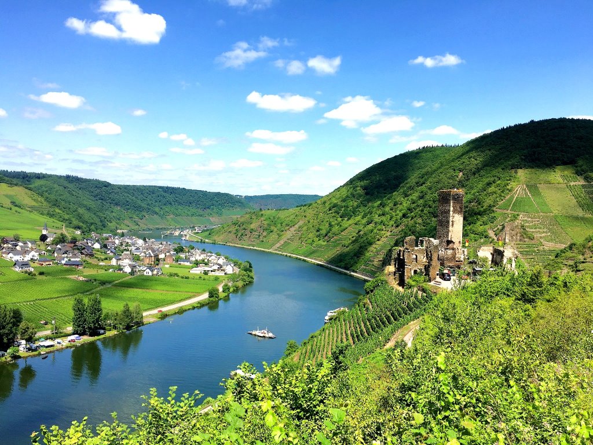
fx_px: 497
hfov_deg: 61.7
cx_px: 296
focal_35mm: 29
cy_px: 222
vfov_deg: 48.2
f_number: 2.2
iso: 25
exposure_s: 1/1350
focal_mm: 4.15
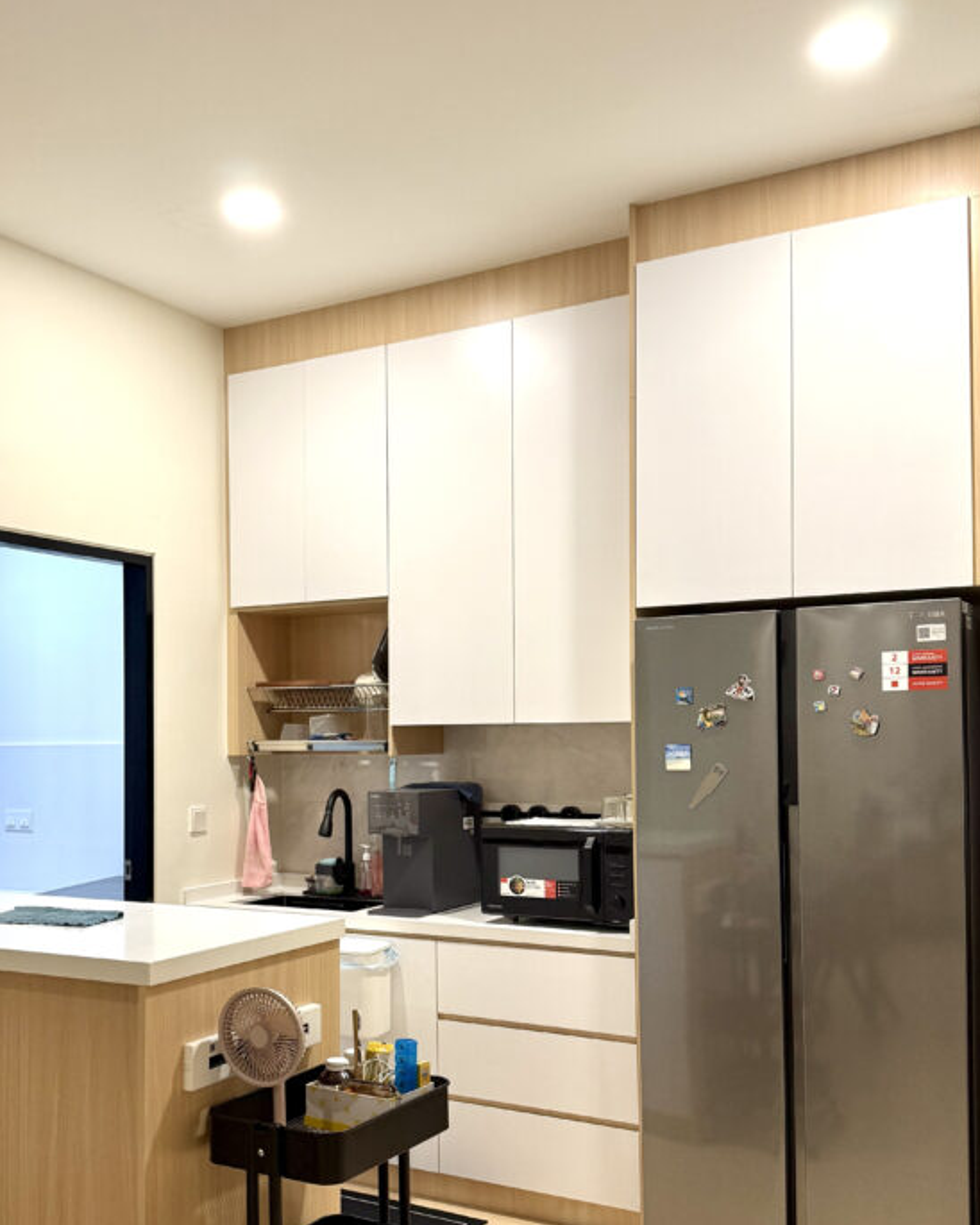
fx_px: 1269
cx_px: 415
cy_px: 715
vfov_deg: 51.3
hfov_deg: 42.1
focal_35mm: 35
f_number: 1.78
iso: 160
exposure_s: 1/100
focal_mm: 6.76
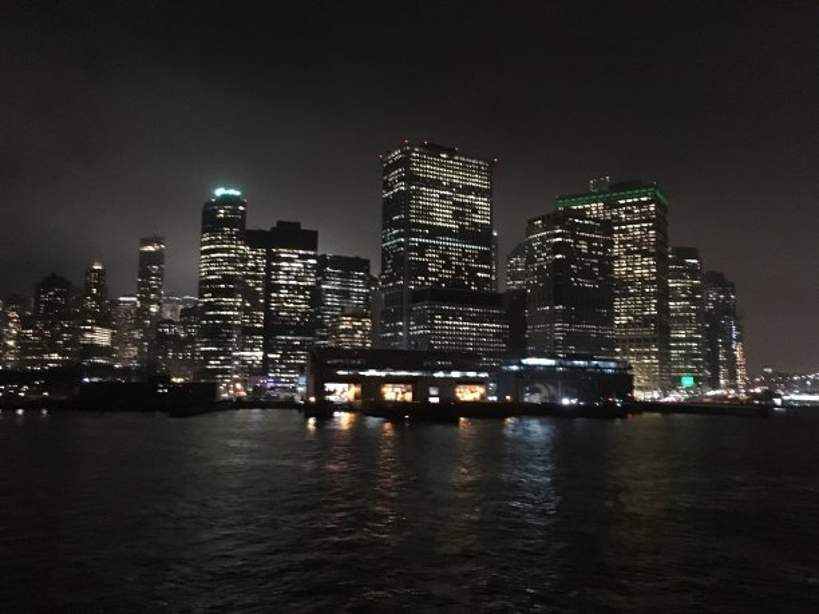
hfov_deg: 61.7
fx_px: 686
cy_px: 307
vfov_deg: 48.2
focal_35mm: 29
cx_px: 410
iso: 800
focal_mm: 4.15
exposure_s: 1/15
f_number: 2.2
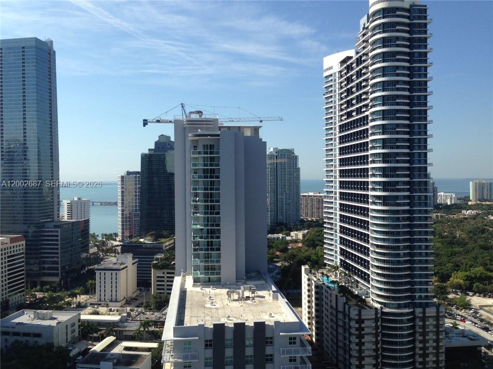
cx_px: 246
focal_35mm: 33
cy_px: 184
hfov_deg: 55.4
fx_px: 470
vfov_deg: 42.9
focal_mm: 4.12
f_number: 2.4
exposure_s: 1/1808
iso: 50
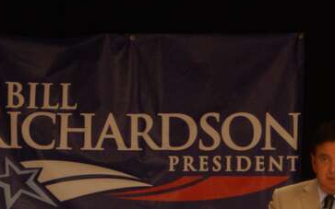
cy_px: 165
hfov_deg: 8.9
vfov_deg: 5.6
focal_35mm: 236
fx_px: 2155
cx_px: 257
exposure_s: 1/3
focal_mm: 70
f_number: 5.6
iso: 400
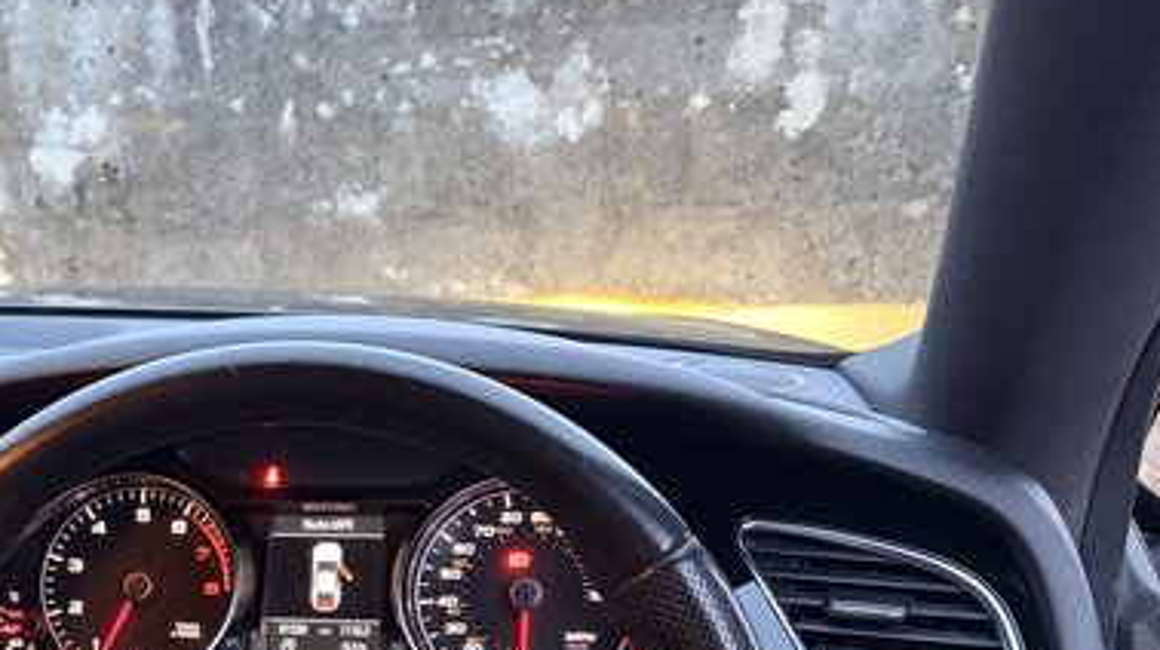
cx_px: 43
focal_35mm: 60
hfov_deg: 32.5
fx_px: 1844
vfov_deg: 19.3
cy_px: 684
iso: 500
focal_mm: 5.96
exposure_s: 1/40
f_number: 1.6
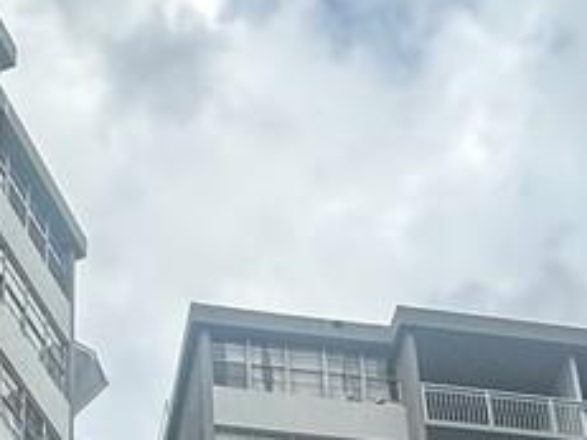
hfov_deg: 20.2
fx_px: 1644
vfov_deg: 13.3
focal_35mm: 97
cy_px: 847
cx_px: 274
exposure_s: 1/666
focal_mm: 2.22
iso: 40
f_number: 2.2
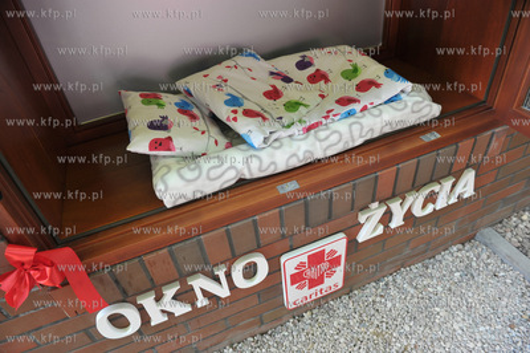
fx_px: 353
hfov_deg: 73.8
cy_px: 176
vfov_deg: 53.1
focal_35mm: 24
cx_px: 265
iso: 400
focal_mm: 24
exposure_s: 1/80
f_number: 4.5
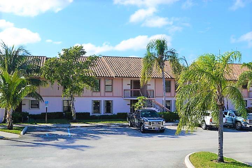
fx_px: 252
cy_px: 84
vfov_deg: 36.9
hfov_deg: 53.1
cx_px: 126
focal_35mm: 36
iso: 100
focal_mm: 24
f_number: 7.1
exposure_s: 1/200
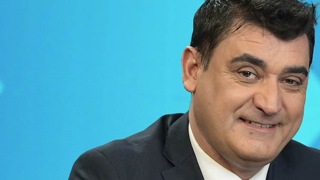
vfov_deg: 2.7
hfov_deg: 4.8
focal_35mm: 447
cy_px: 184
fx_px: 3795
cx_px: 302
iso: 1000
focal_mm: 125
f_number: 4
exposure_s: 1/160
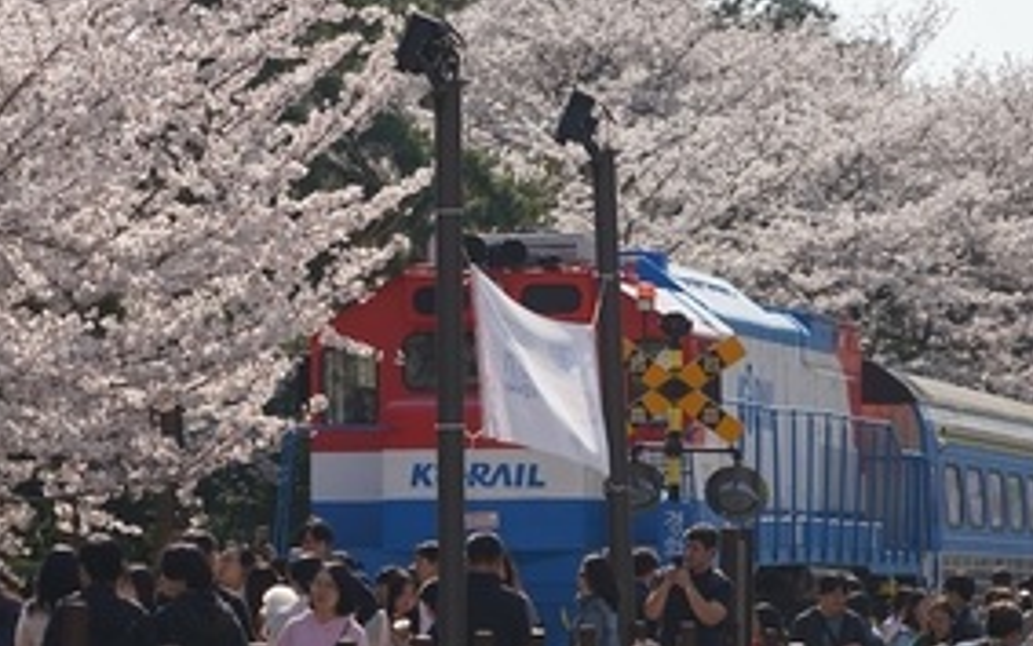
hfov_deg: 6.2
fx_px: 9489
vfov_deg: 3.9
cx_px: 339
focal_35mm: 337
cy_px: 299
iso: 200
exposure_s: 1/250
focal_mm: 208
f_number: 6.3
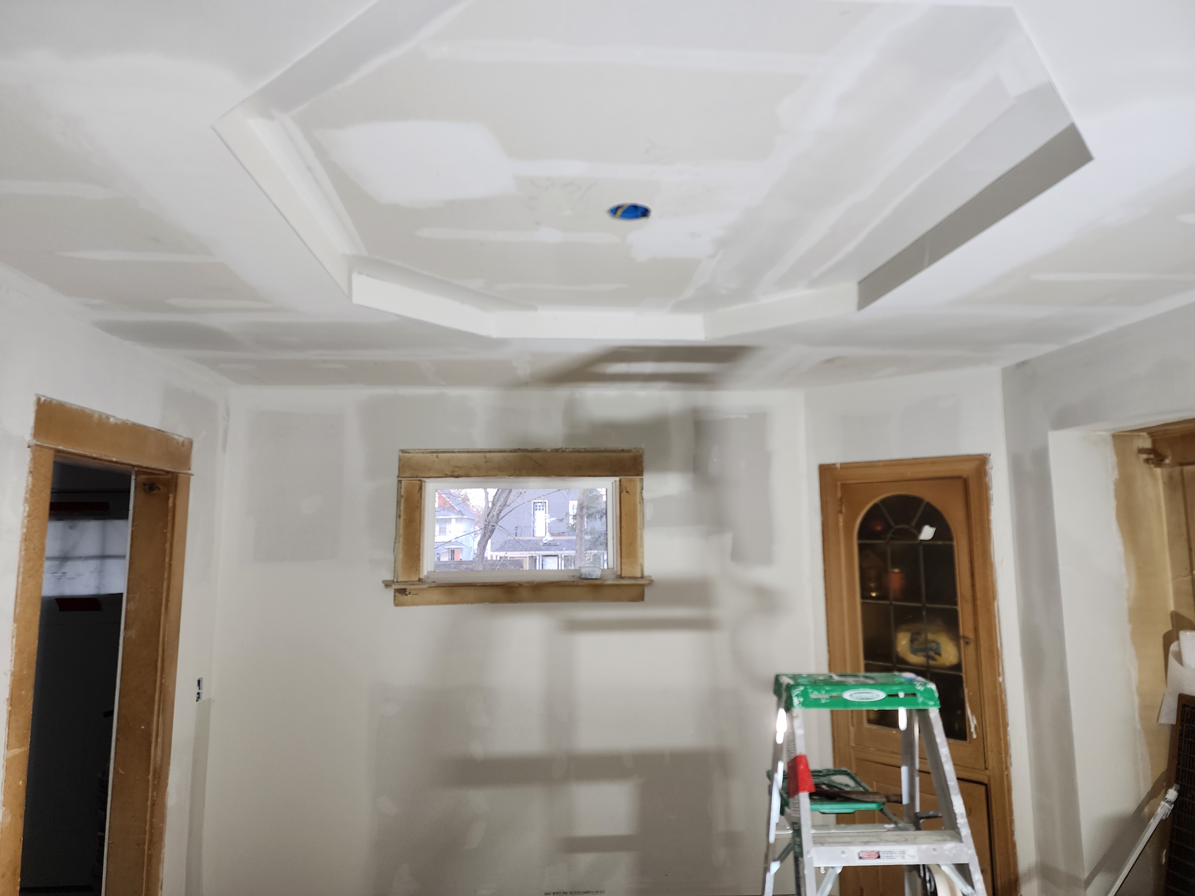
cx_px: 598
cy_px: 448
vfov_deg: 58.9
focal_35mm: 23
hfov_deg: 73.9
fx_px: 794
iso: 100
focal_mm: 6.4
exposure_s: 1/120
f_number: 1.8
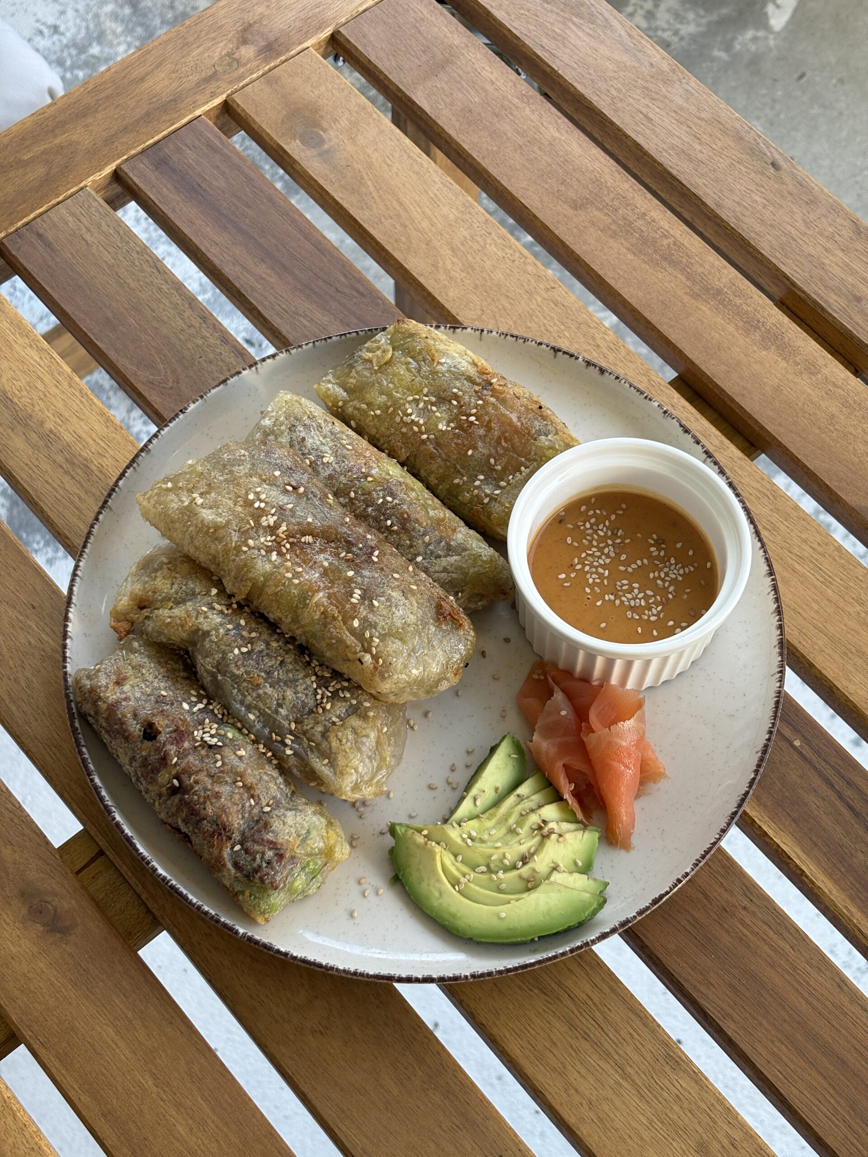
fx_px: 1739
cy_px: 578
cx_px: 434
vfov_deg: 36.8
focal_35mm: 52
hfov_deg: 28.0
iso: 40
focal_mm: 5.96
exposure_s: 1/121
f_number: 1.6
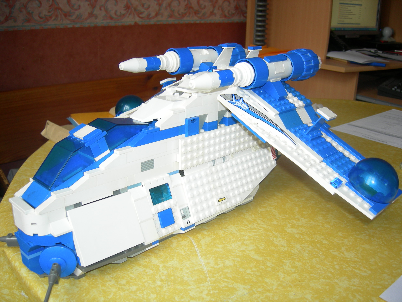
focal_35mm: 36
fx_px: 418
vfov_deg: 39.7
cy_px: 151
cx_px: 201
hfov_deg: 51.4
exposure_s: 1/30.4
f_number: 2.7
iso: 64
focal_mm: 7.5
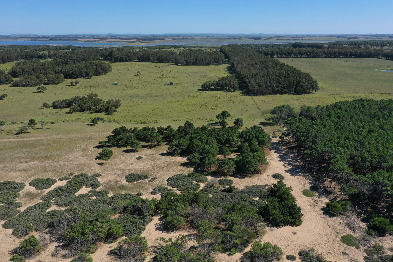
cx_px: 196
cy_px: 131
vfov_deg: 46.4
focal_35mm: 28
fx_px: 306
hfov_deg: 65.5
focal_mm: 10.26
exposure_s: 1/500
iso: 100
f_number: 6.3
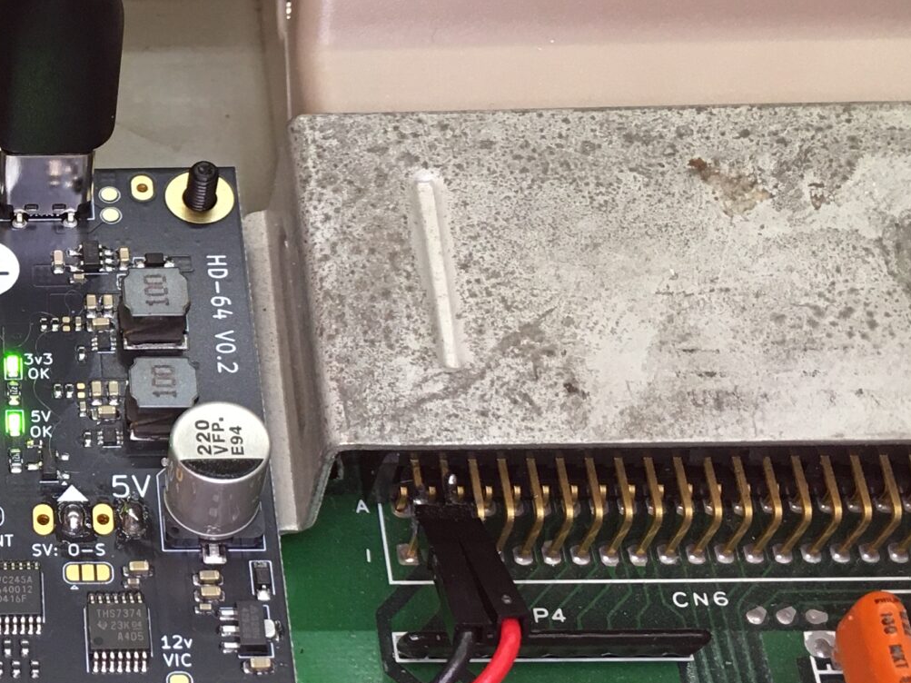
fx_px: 1947
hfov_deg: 24.4
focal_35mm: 74
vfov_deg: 19.9
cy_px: 377
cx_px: -109
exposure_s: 1/33
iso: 50
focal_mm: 4.15
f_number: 2.2
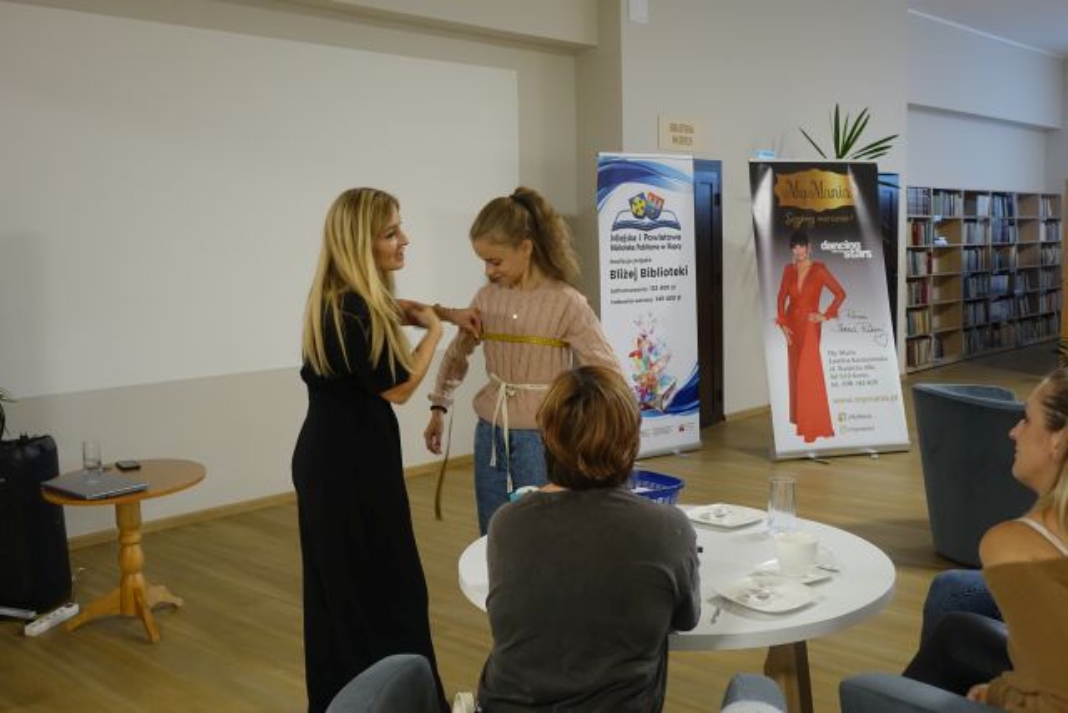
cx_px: 534
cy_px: 356
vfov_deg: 36.9
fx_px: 1068
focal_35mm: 36
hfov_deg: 53.1
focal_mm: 13.1
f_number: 2.8
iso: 800
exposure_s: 1/30
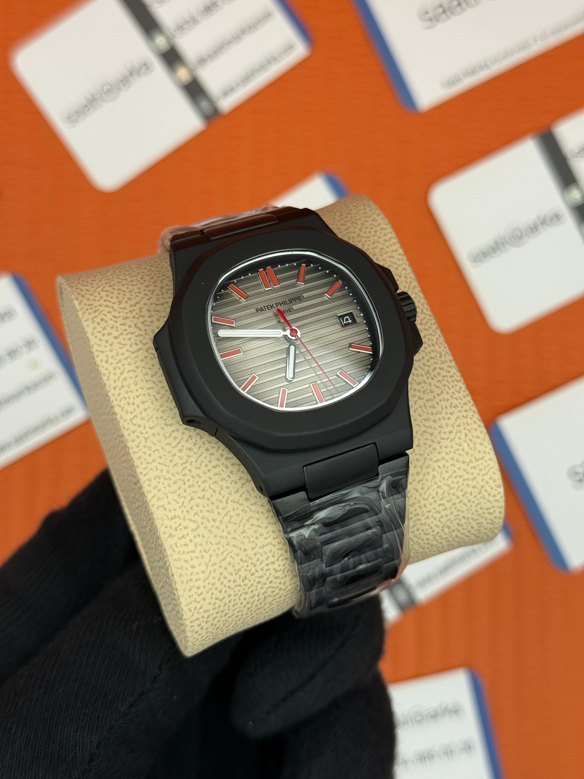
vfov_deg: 39.7
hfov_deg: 30.3
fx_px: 1080
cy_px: 390
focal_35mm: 48
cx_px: 292
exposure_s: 1/706
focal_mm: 6.76
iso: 64
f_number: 1.78
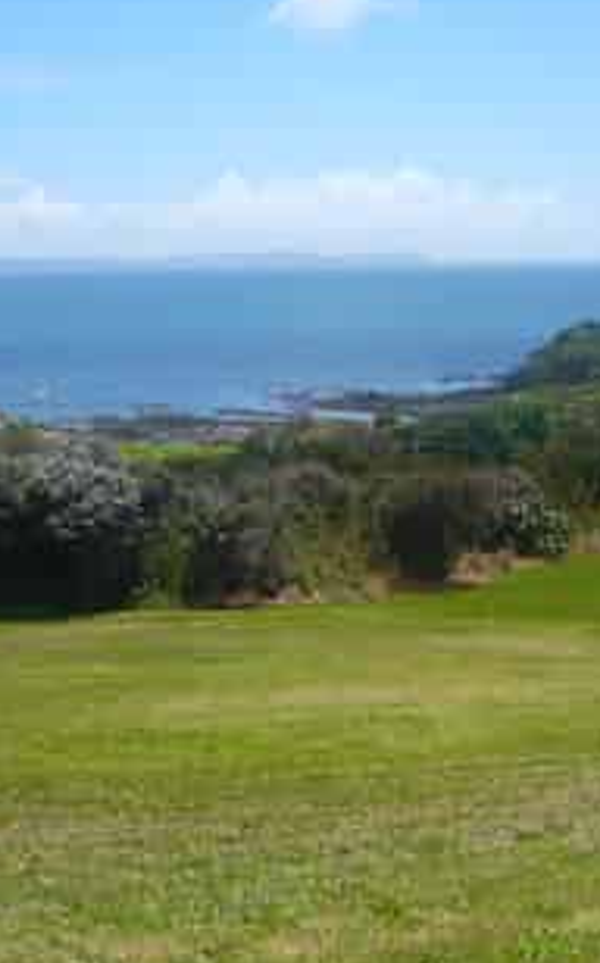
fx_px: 1468
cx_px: 239
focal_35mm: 56
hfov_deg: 23.1
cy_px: 480
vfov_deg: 36.3
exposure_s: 1/200
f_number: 8
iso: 100
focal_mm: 5.5
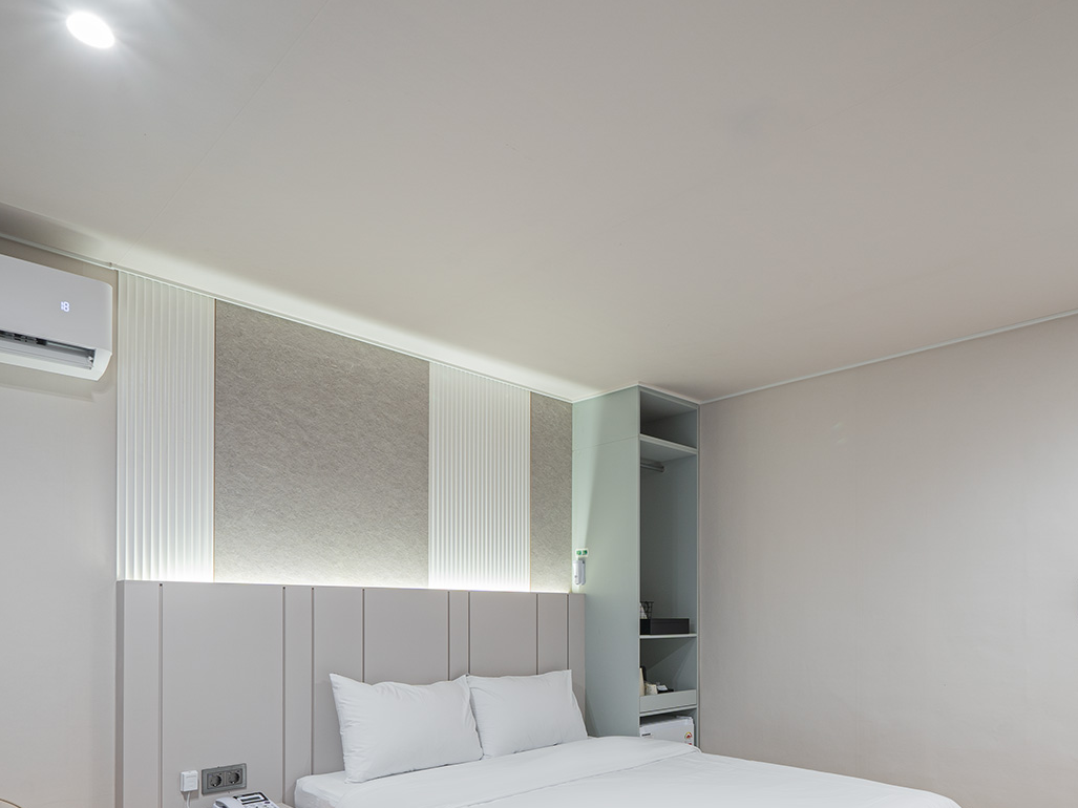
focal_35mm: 23
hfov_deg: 73.3
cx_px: 637
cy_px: 605
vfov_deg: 56.0
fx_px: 716
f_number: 10
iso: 100
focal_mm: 12
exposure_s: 1.6
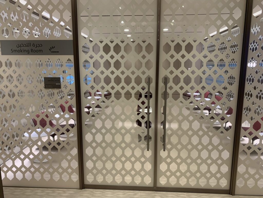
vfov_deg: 53.1
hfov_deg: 67.3
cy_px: 99
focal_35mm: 26
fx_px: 198
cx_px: 132
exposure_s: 1/50
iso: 80
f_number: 1.8
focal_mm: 4.25
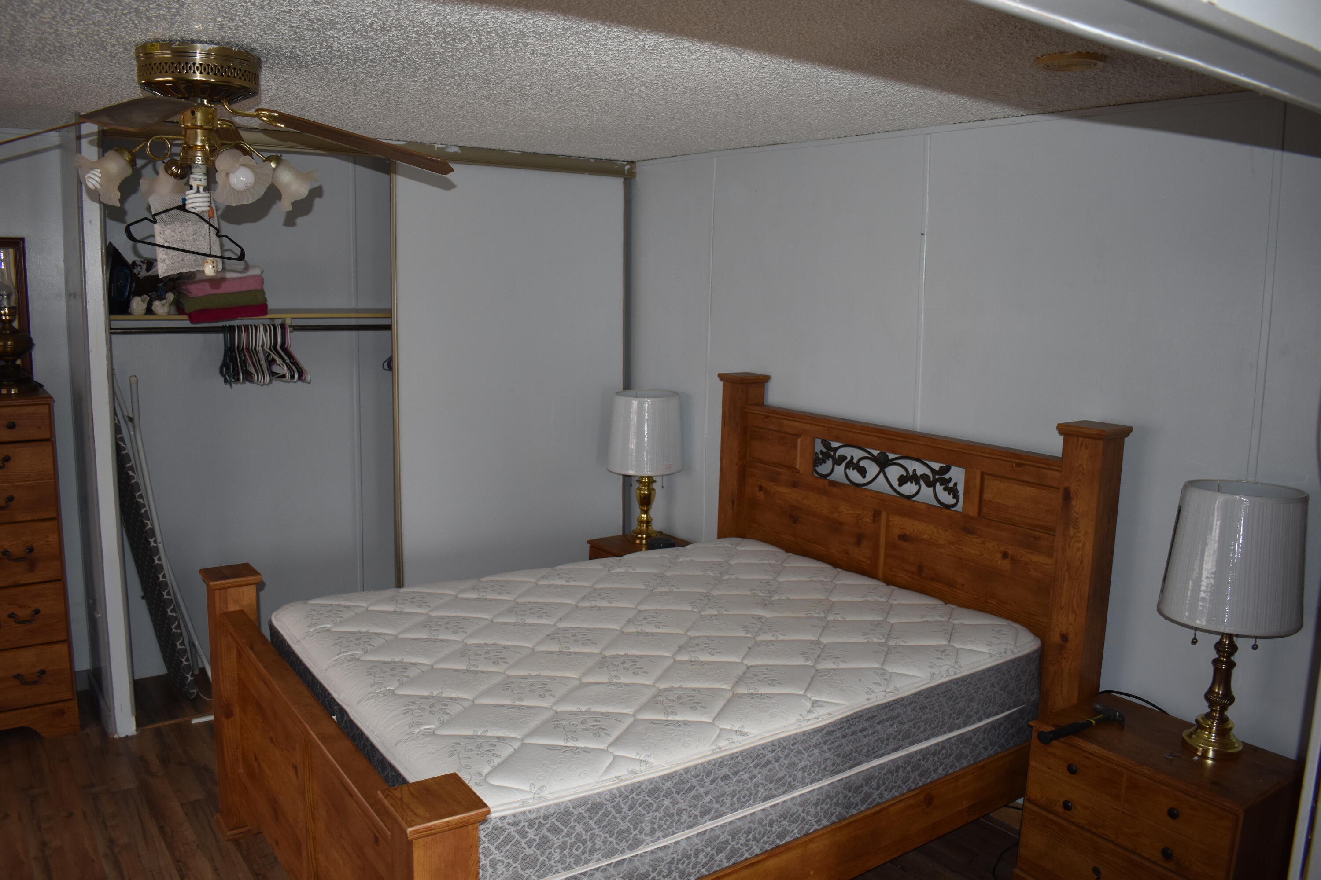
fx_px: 991
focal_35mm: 27
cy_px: 440
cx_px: 660
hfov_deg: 67.4
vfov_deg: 47.9
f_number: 3.5
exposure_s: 1/60
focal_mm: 18
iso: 400
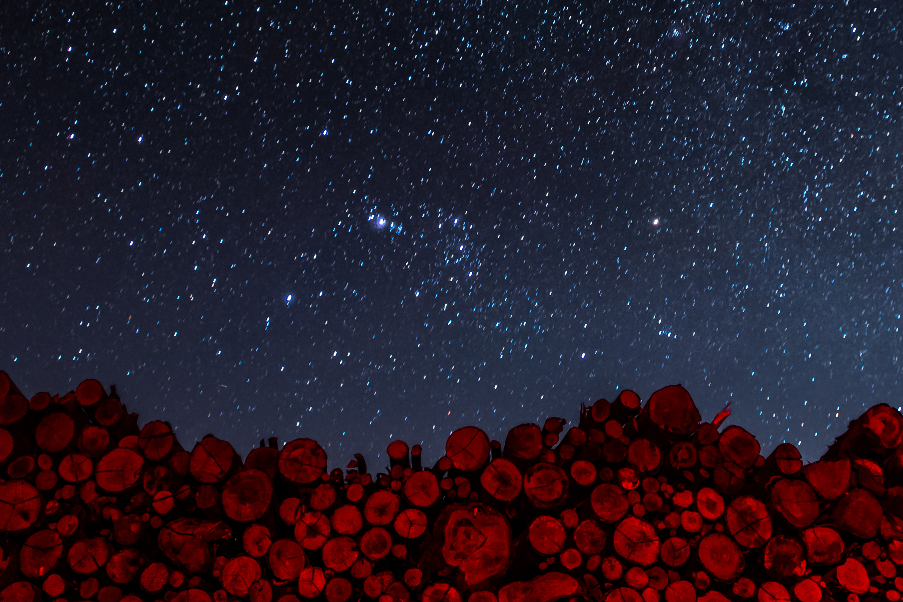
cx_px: 480
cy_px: 223
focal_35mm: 51
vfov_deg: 26.4
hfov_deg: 38.9
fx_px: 1280
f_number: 2.8
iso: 2000
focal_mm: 24
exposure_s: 30
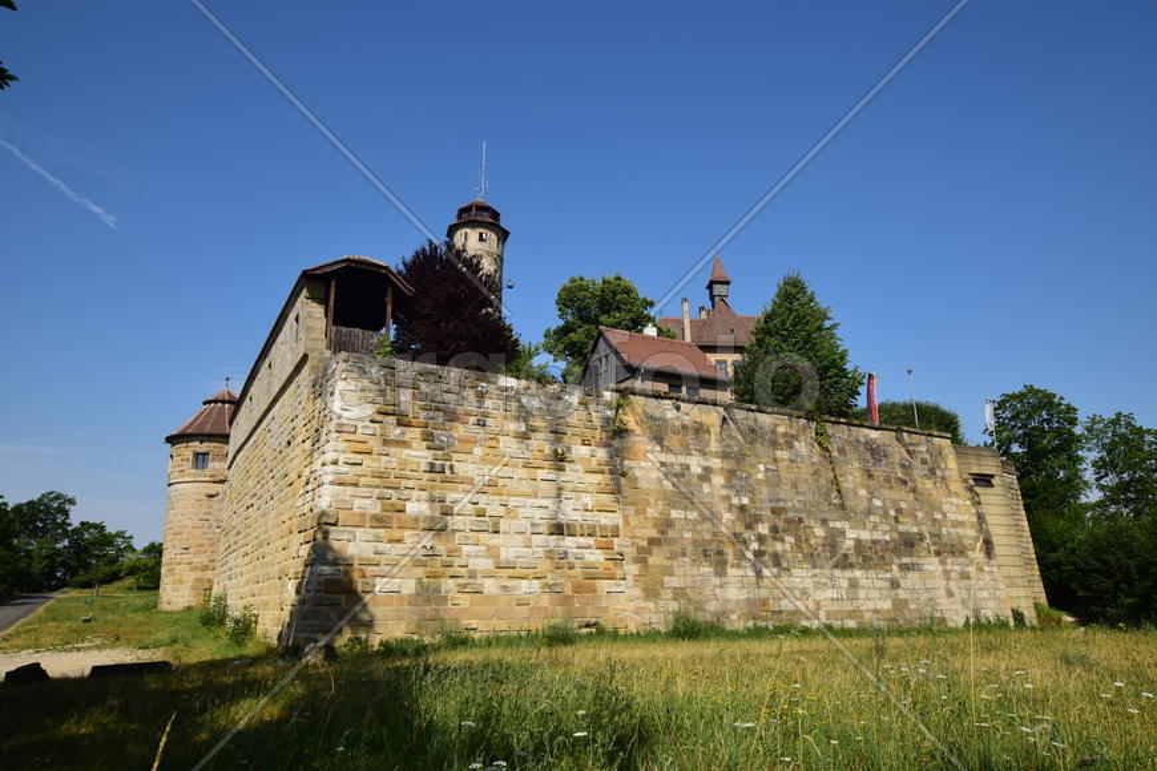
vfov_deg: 53.1
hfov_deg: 73.7
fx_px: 771
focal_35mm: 24
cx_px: 578
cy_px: 386
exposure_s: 1/320
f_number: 9
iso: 100
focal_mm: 16
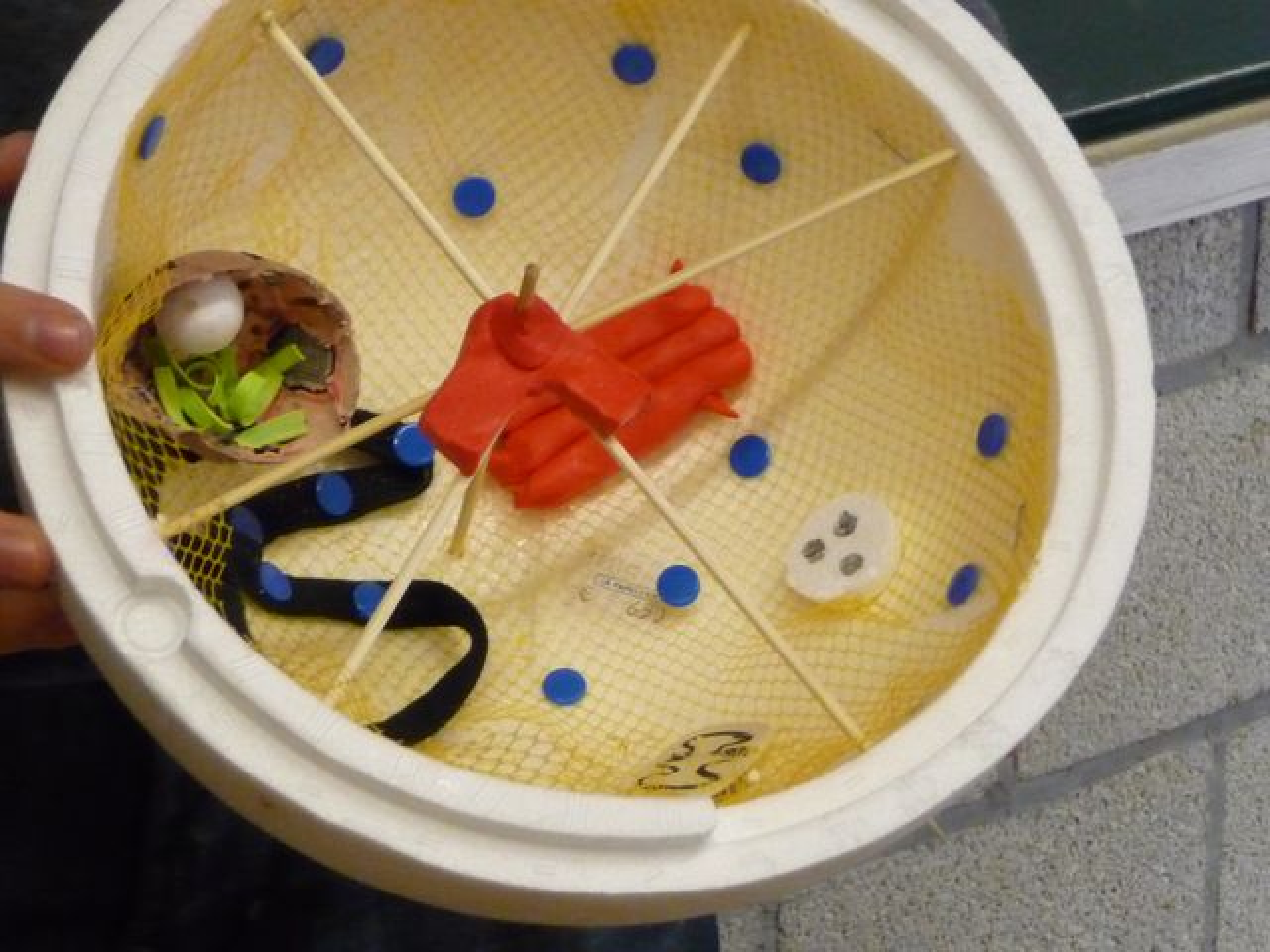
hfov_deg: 18.7
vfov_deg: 14.1
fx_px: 3852
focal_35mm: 105
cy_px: 476
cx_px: 635
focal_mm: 13.1
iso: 800
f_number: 4.6
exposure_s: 1/80
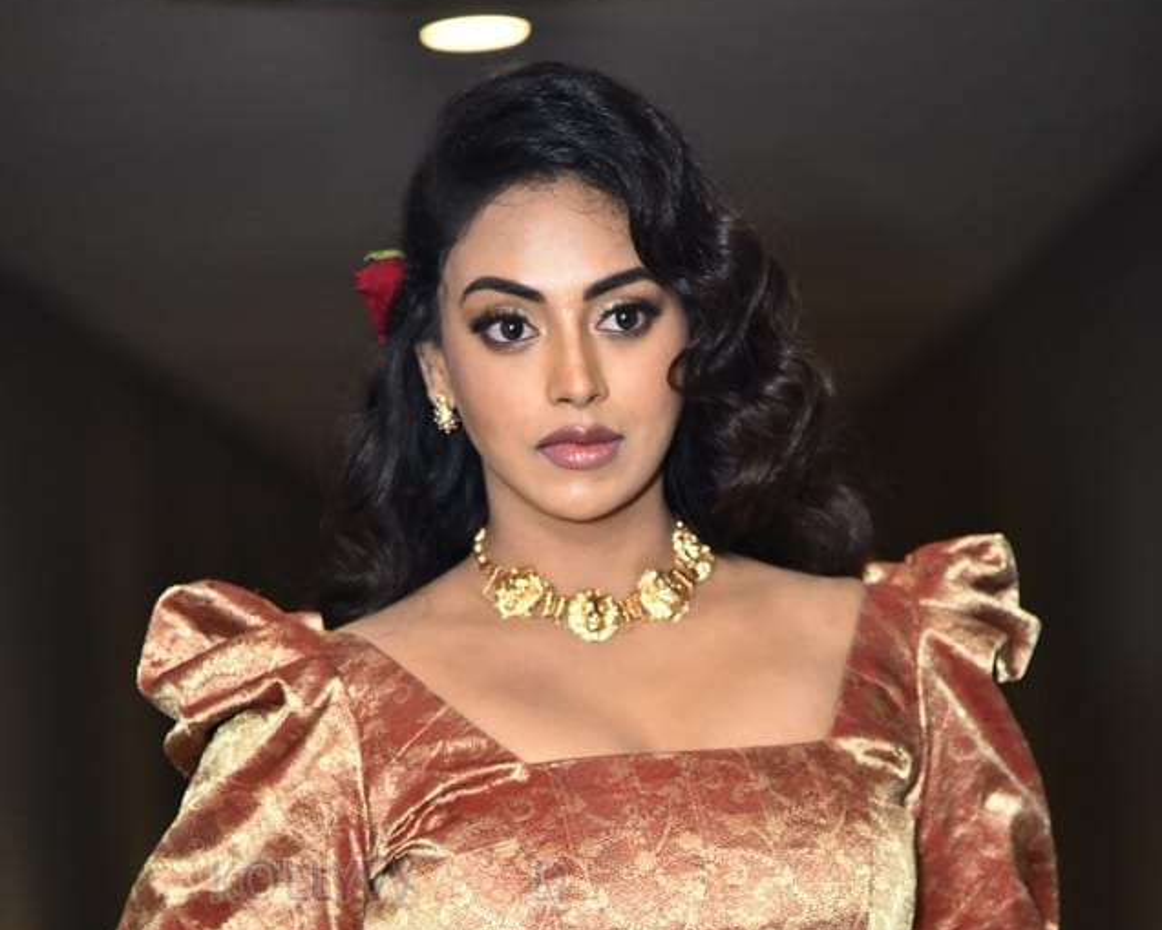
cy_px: 864
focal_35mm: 170
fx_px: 5847
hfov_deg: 11.3
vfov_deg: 9.1
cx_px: 583
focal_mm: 120
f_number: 4
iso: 1600
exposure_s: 1/125
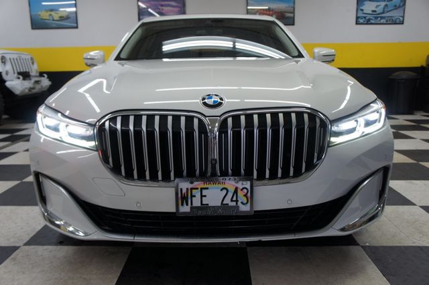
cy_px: 142
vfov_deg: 41.7
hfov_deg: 59.5
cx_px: 214
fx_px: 375
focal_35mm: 32
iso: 200
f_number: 4
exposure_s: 1/40
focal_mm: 21
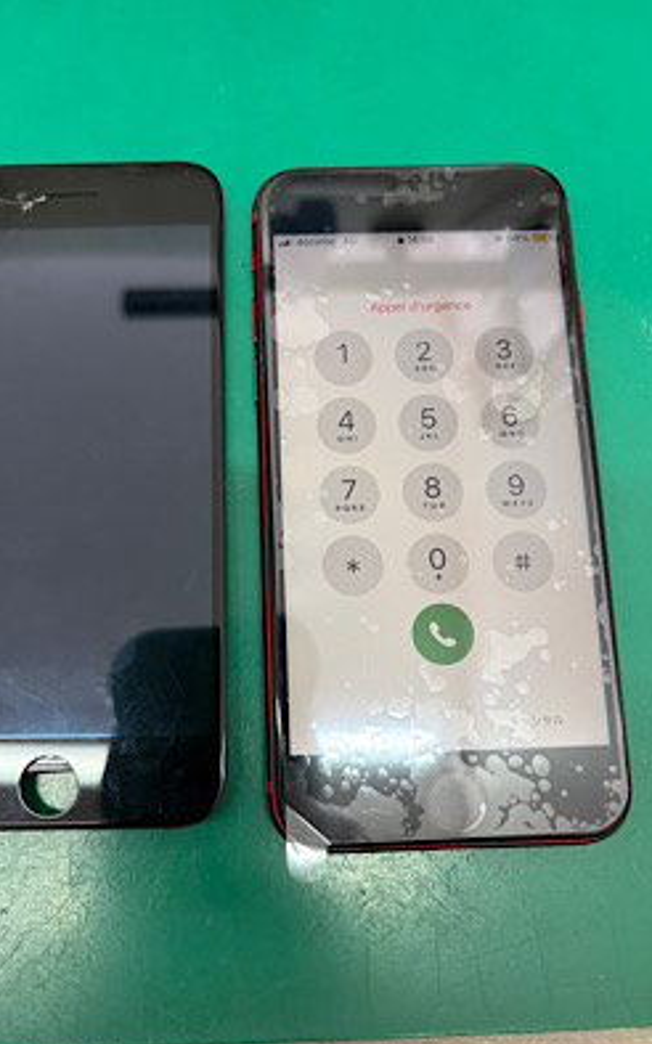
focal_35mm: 28
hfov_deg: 44.3
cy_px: 527
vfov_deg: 66.5
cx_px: 268
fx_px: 797
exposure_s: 1/100
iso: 125
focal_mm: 5.96
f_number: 1.6
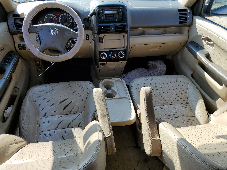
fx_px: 170
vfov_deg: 53.1
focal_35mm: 26
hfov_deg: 67.3
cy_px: 85
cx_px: 114
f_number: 1.5
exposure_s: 1/625
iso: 50
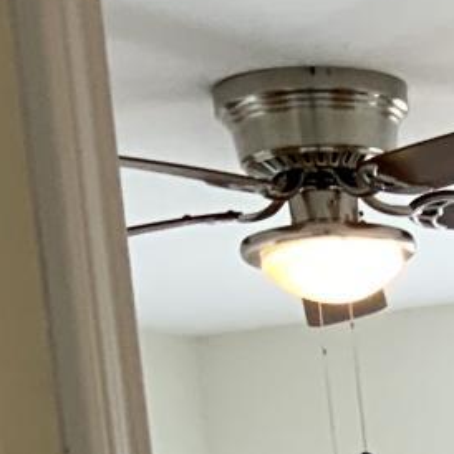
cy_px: 1234
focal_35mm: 187
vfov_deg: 8.3
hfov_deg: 8.6
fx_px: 2775
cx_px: 1041
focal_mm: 3
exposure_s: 1/120
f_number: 1.8
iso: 20
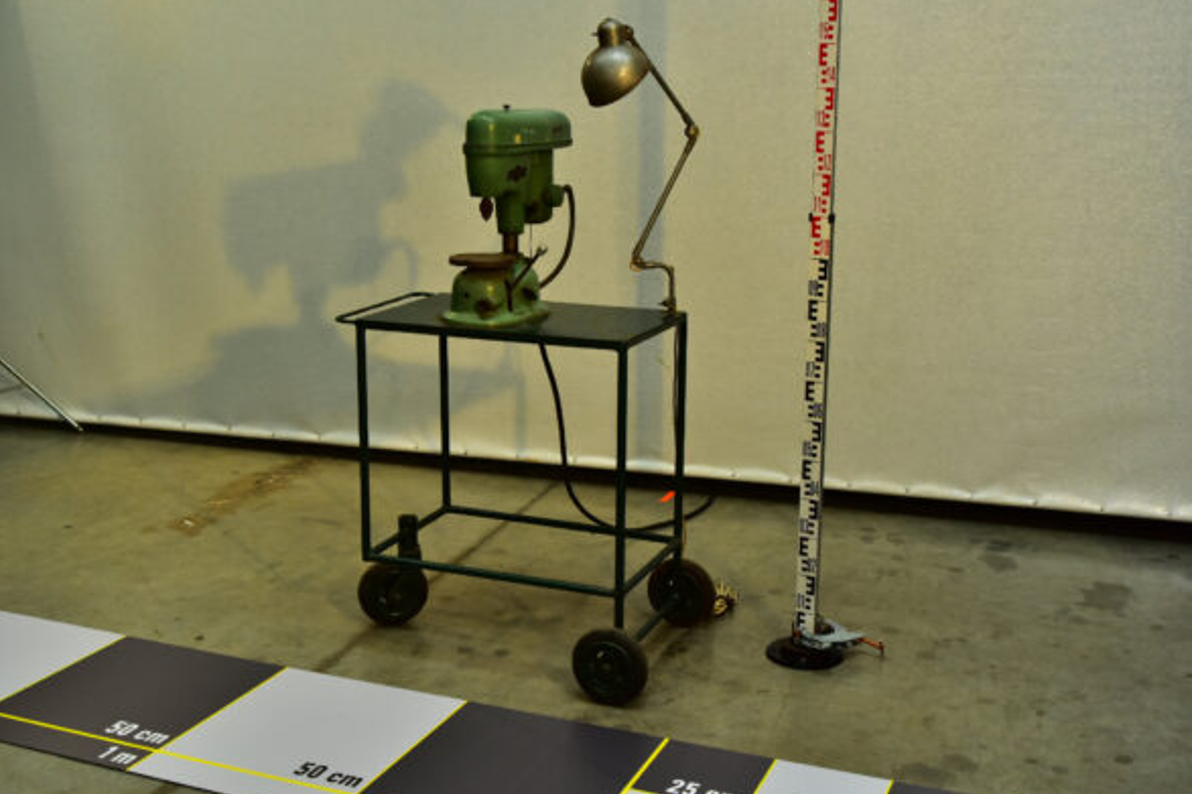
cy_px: 398
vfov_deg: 29.8
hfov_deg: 43.6
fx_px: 1489
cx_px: 589
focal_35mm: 45
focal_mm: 44
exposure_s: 1/160
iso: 500
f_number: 8
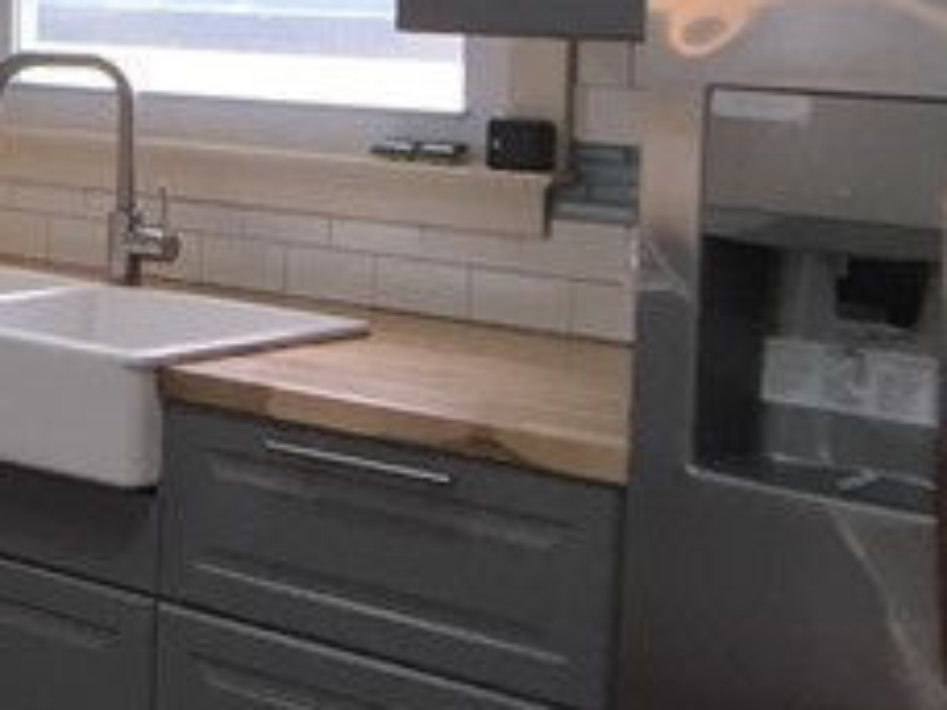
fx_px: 3556
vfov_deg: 11.3
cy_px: 21
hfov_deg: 13.9
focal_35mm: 130
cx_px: -611
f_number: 2.2
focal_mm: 4.15
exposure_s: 1/30
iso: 32
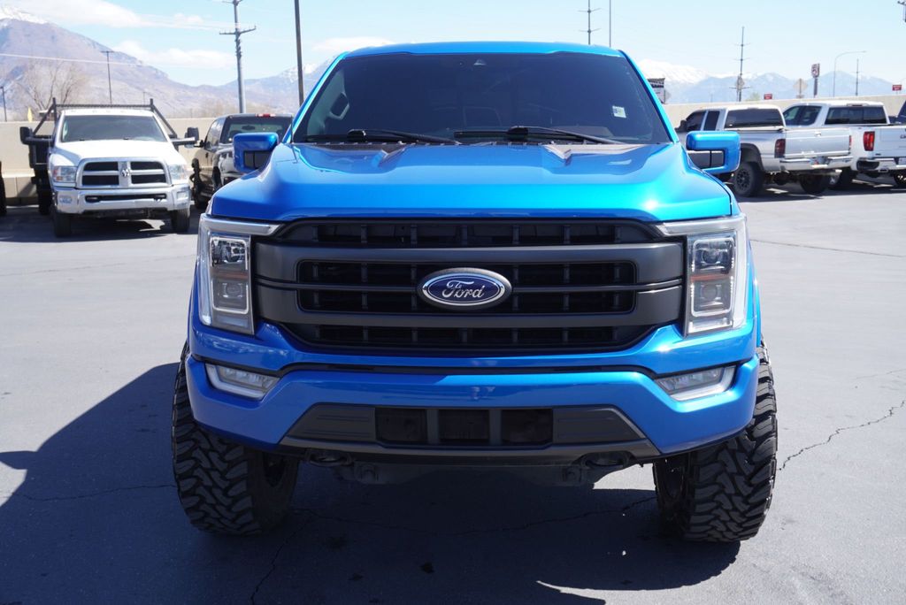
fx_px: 906
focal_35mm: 36
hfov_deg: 53.1
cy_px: 302
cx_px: 453
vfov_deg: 36.9
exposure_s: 1/160
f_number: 6.3
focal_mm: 24
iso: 100
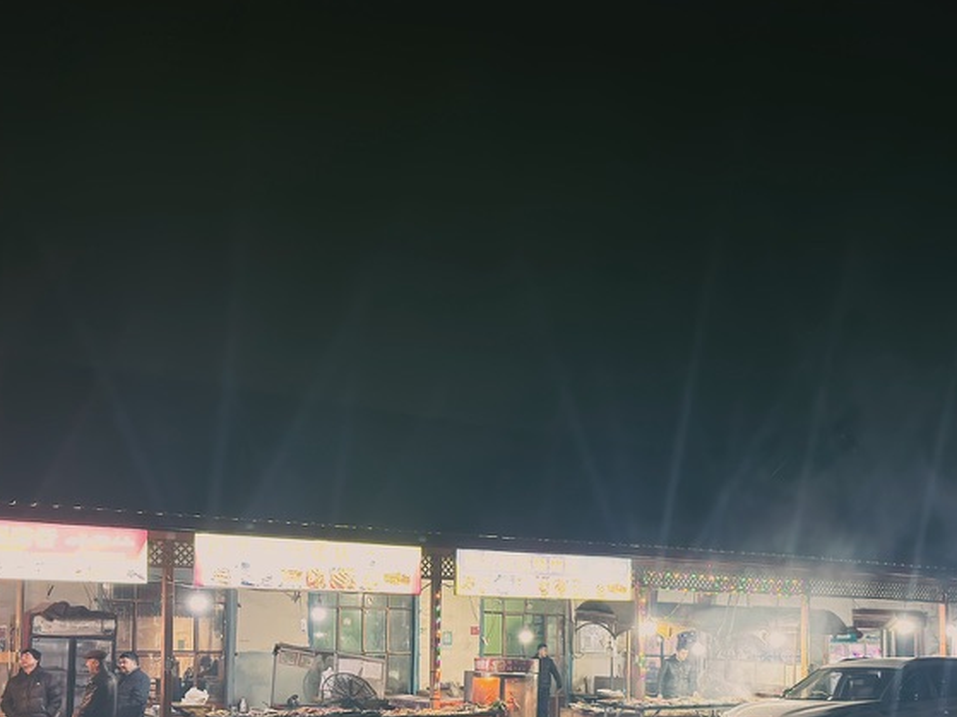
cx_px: 469
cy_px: 578
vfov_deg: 31.9
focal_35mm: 44
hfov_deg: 43.0
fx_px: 1216
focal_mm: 6.76
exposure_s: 1/33
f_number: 1.78
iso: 500
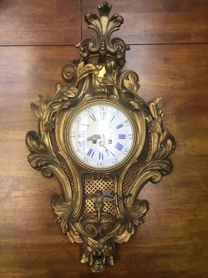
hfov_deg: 48.2
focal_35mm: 29
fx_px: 232
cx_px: 104
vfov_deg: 61.7
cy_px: 139
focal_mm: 4.15
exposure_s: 1/40
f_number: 2.2
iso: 25
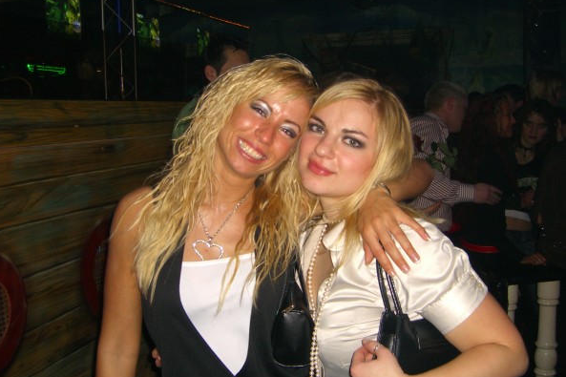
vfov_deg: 33.4
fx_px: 629
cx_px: 283
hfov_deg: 48.5
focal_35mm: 40
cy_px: 186
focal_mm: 7.9
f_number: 2.8
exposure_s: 1/60
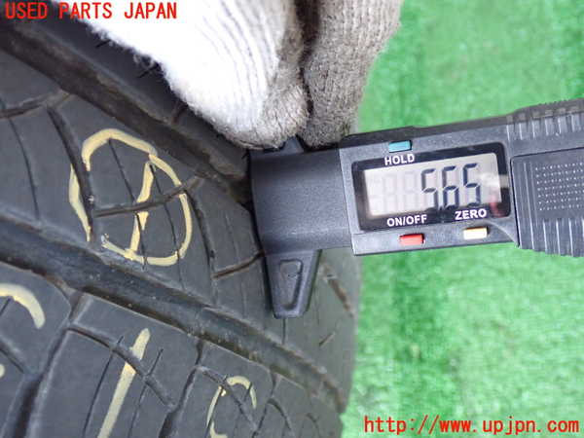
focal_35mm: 41
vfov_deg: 35.1
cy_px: 219
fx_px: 692
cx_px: 292
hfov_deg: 45.8
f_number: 2.8
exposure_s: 1/40
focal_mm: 7.31
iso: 800
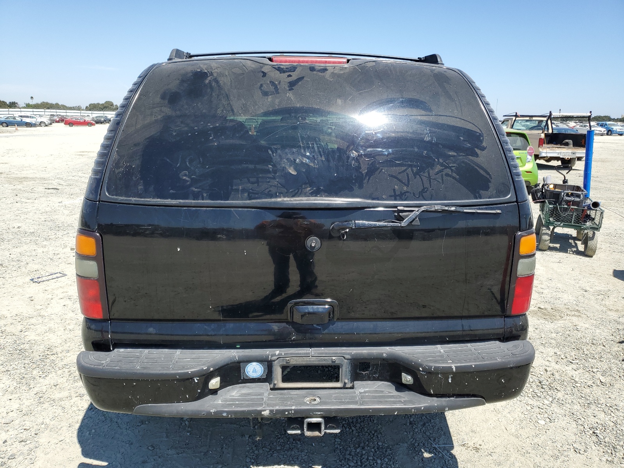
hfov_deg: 67.3
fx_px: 469
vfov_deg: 53.1
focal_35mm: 26
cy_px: 234
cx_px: 312
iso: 50
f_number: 1.5
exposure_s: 1/2000
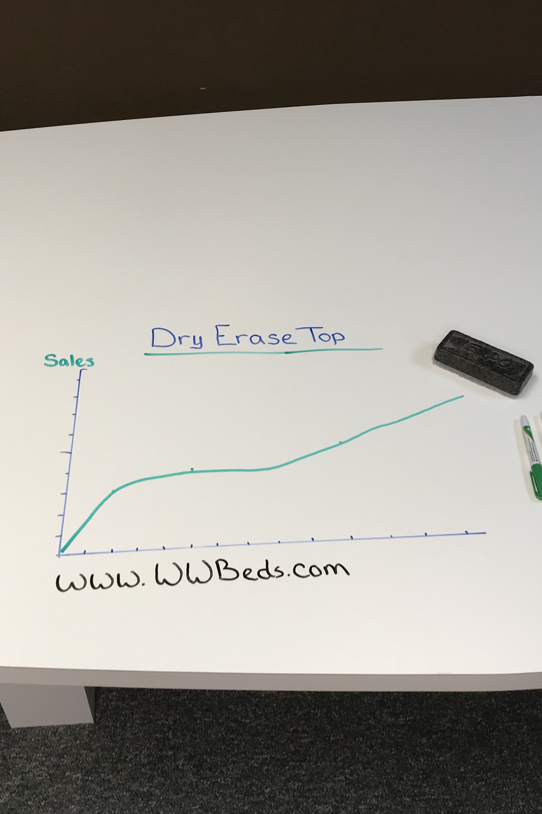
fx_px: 881
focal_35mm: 39
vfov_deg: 49.6
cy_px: 406
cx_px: 227
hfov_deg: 34.1
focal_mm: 3.99
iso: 25
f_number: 1.8
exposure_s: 1/60
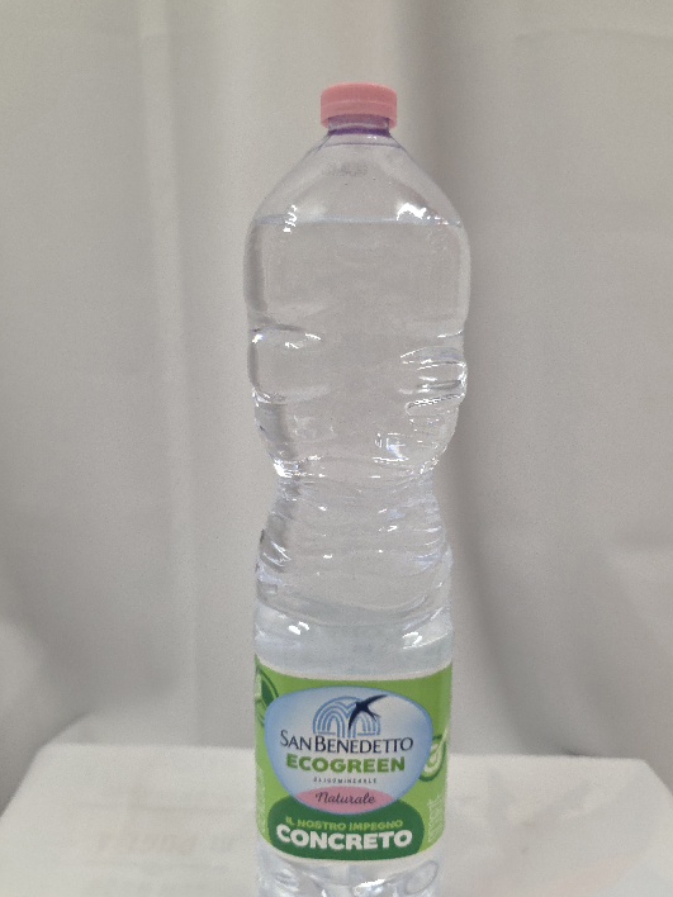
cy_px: 462
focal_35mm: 26
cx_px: 359
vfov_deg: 67.3
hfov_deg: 53.0
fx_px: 674
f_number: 1.7
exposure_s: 1/101
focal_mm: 6.3
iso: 400
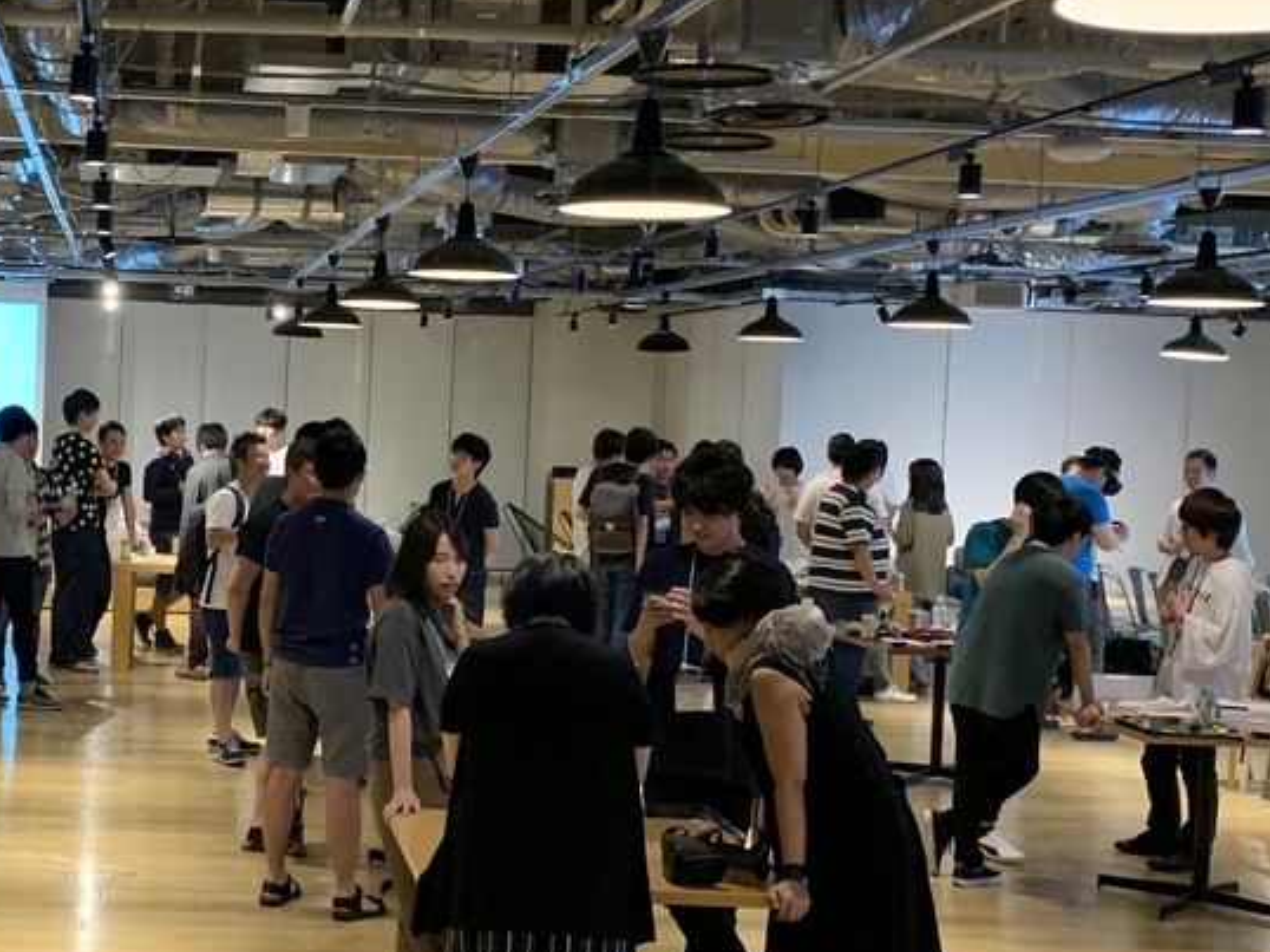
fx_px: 2127
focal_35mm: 58
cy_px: 463
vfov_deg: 25.2
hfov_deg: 32.3
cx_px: 250
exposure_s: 1/55
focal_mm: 4.25
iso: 400
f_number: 1.8
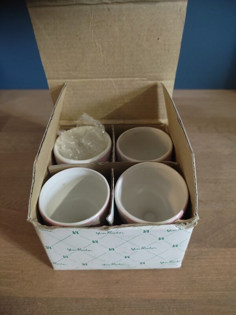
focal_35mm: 26
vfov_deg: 67.3
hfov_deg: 53.1
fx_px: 236
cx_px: 118
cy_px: 158
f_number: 1.79
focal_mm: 4.74
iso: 1290
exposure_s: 1/25
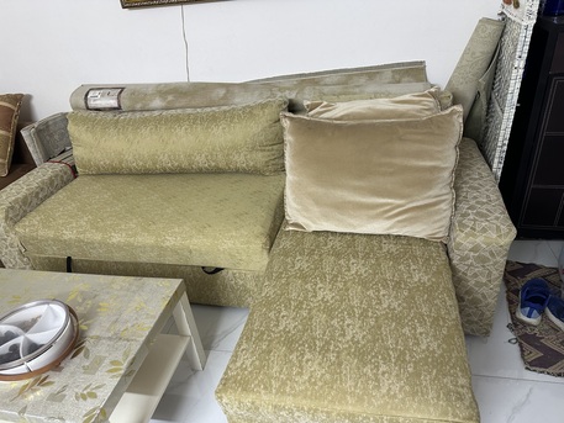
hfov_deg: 71.6
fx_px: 391
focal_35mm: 24
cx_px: 282
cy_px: 212
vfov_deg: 56.8
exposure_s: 1/60
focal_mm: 6.86
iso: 200
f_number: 1.78
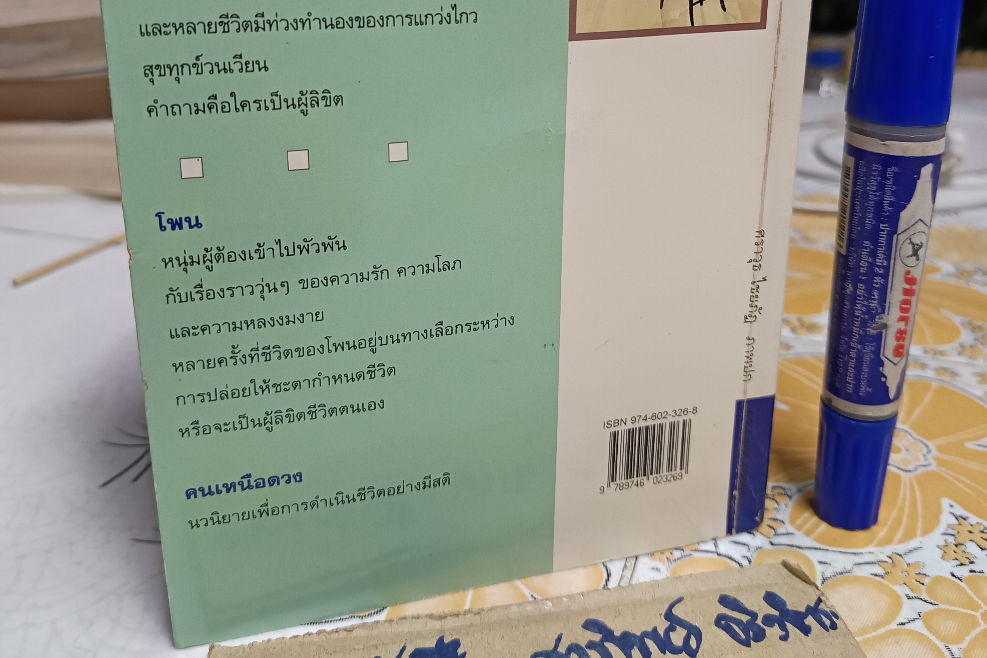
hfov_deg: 55.8
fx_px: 932
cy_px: 153
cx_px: 486
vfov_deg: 37.8
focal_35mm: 34
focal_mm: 5.31
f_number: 1.7
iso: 1136
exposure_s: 1/25
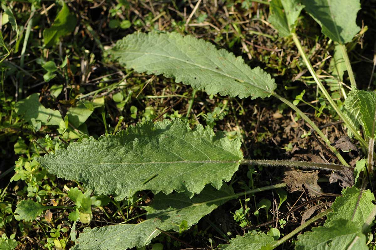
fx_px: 1643
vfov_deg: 8.7
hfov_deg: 13.1
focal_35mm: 158
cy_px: 125
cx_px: 188
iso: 400
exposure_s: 1/2000
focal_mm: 105
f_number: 4
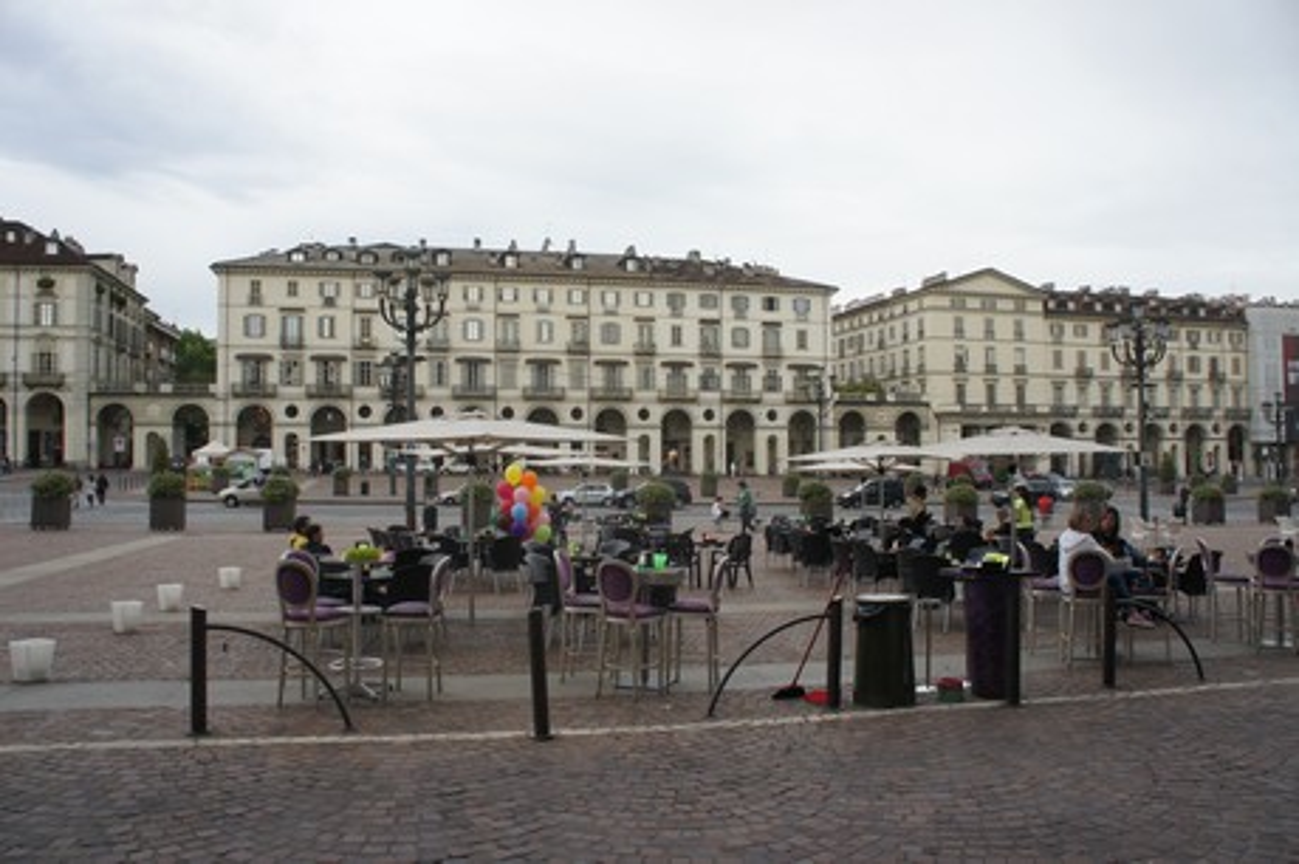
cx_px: 650
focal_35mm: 27
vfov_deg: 47.9
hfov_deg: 67.4
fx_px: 974
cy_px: 432
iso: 500
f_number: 6.3
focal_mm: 18
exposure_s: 1/250
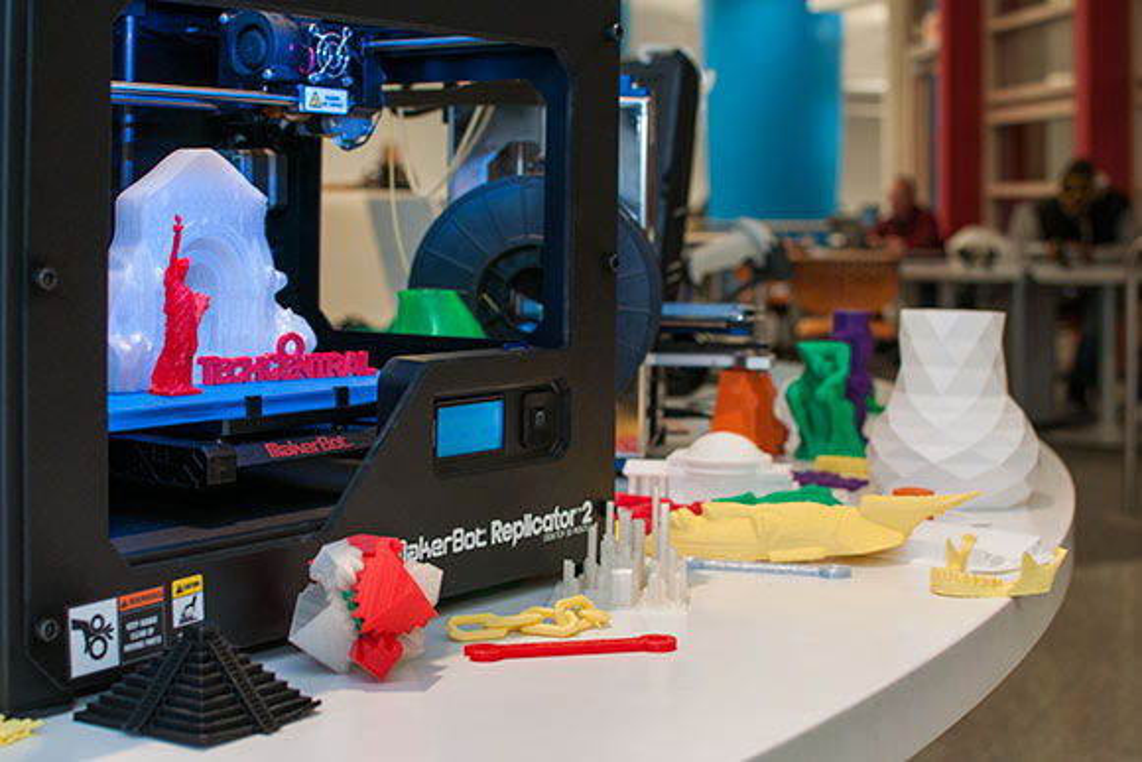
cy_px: 381
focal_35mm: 52
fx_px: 1666
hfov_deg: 37.8
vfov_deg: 25.8
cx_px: 571
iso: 400
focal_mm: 35
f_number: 4
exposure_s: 1/60
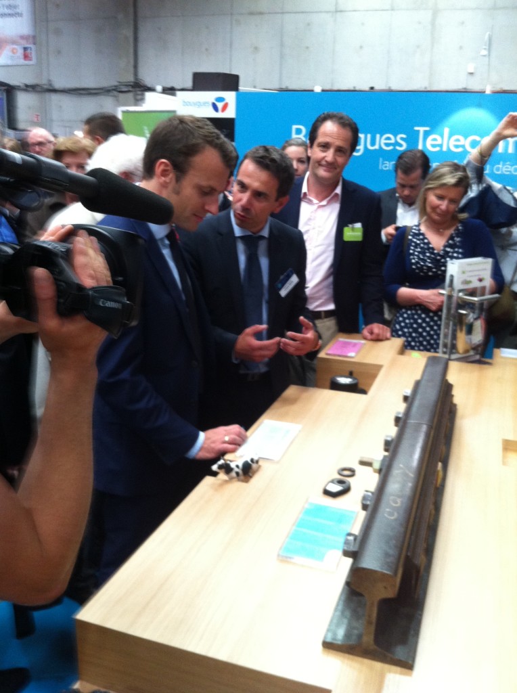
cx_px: 258
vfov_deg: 52.7
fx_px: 699
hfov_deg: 40.6
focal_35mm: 35
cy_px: 346
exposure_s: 1/15
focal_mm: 3.85
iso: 160
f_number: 2.8
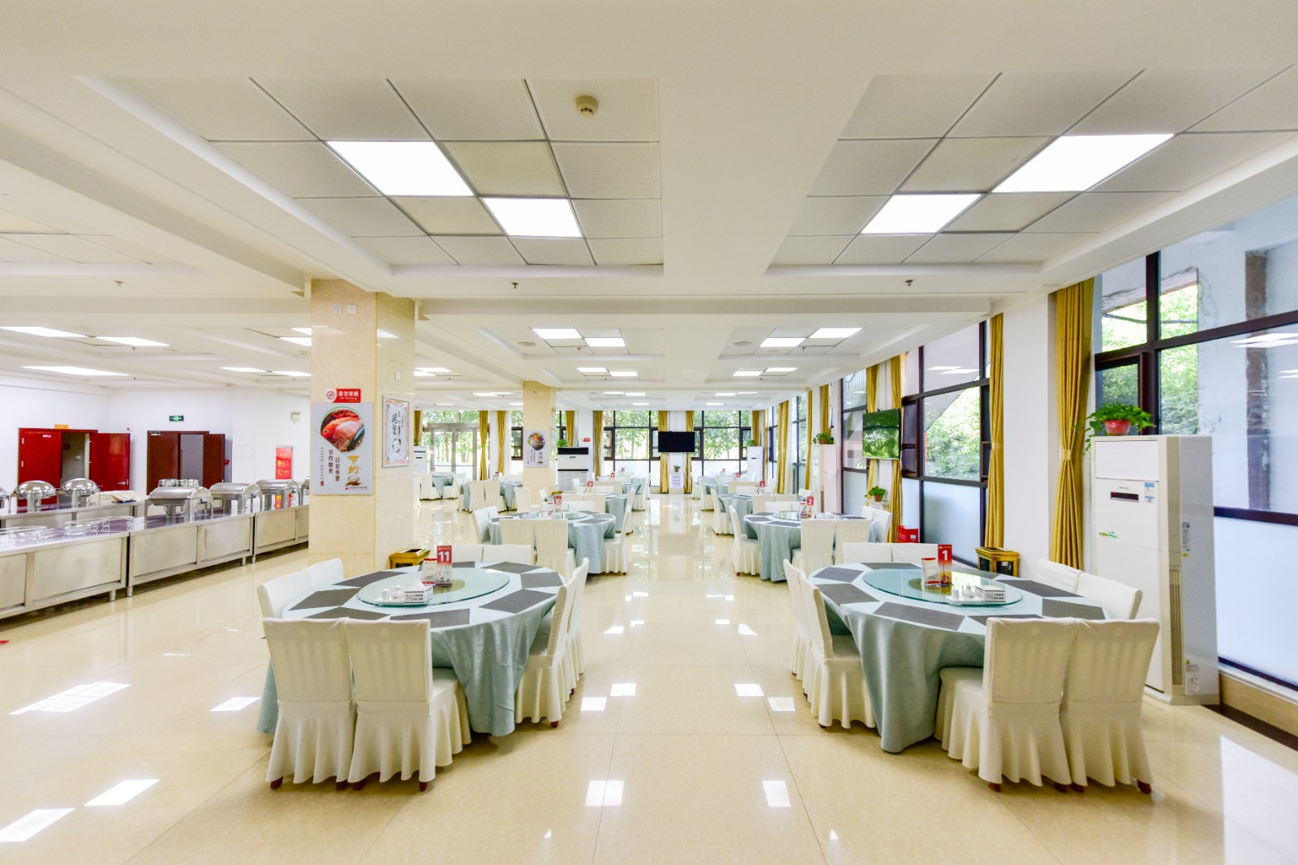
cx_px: 649
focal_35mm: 14
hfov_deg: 104.2
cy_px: 432
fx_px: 505
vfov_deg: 81.2
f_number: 4.5
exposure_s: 1/125
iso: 560
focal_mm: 14
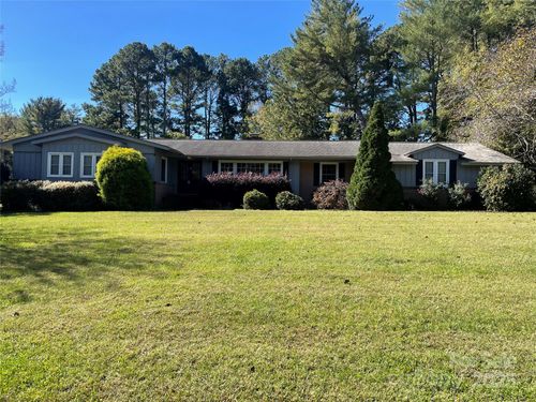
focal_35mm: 26
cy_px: 201
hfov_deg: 67.3
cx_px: 268
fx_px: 403
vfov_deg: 53.1
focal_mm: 4.2
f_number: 1.6
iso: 32
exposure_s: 1/1401
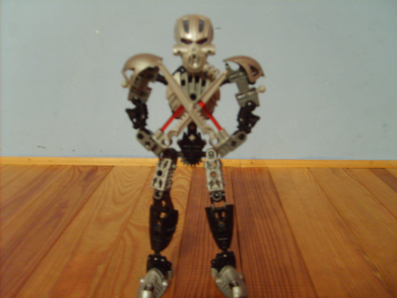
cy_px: 149
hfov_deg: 52.6
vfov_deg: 40.7
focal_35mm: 35
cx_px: 198
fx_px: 401
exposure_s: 1/3
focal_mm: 5.8
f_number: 2.8
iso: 140
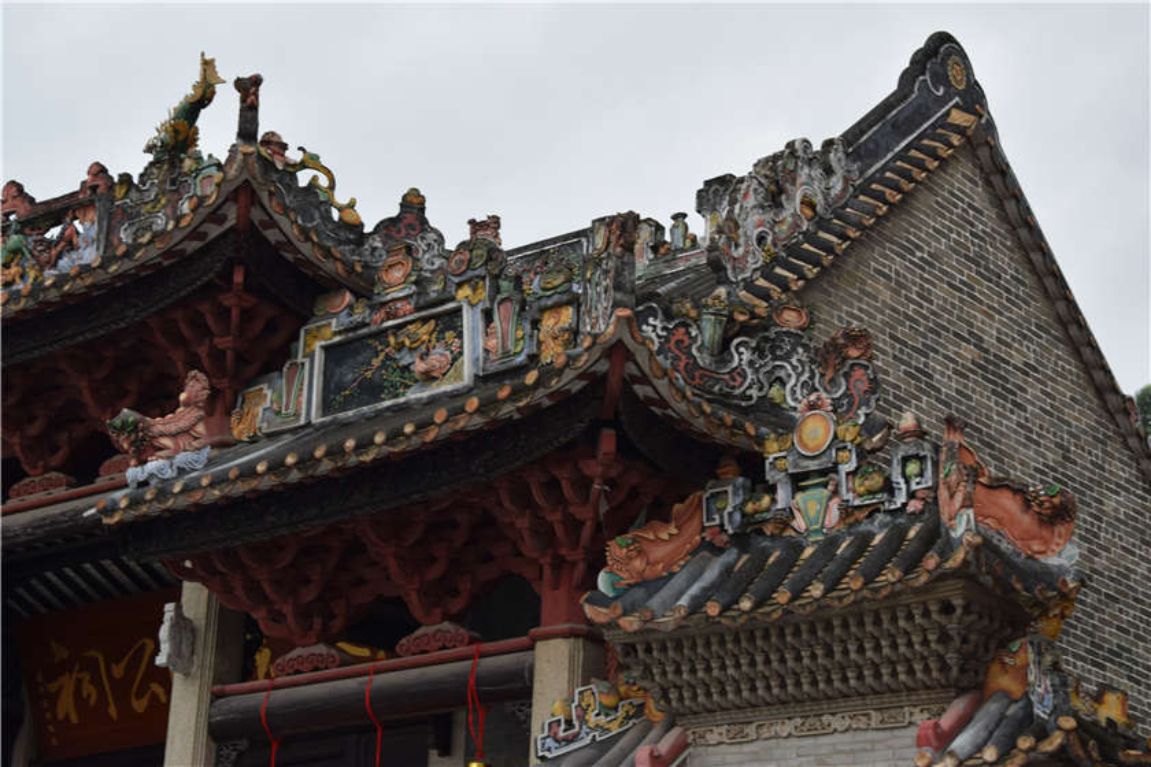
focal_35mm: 75
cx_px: 576
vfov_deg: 18.2
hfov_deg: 27.0
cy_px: 384
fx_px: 2398
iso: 180
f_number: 8
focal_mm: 50
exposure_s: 1/60
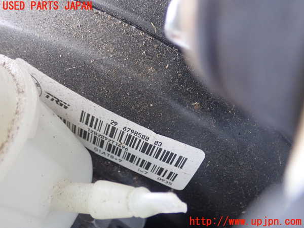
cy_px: 114
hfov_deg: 46.8
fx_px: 351
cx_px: 152
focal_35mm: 40
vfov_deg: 36.0
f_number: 2.8
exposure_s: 1/20
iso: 800
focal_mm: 7.34
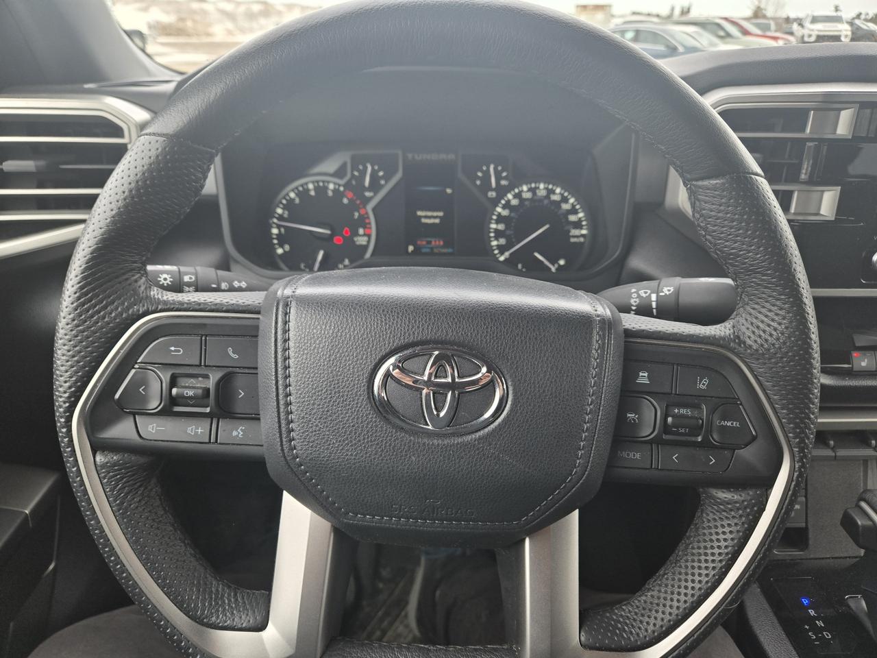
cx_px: 438
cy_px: 329
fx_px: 583
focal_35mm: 23
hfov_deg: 73.9
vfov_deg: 58.9
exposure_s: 1/180
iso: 50
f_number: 1.8
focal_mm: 5.4
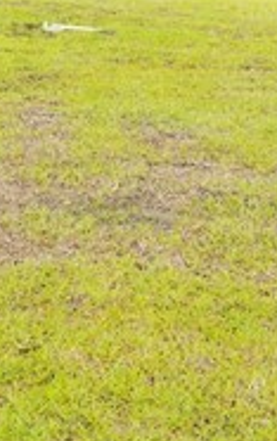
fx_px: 1178
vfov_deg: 18.4
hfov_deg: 13.4
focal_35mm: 98
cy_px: -249
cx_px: 114
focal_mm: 16.5
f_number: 9
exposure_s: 1/160
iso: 320
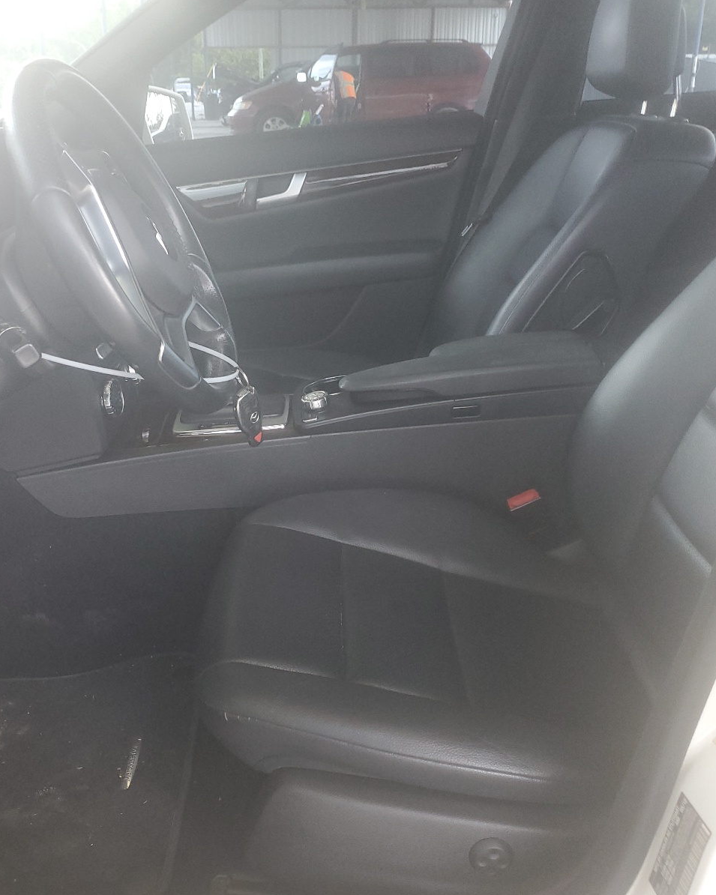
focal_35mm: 34
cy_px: 448
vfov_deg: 52.8
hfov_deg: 43.2
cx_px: 307
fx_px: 901
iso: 131
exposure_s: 1/60.2
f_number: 1.5
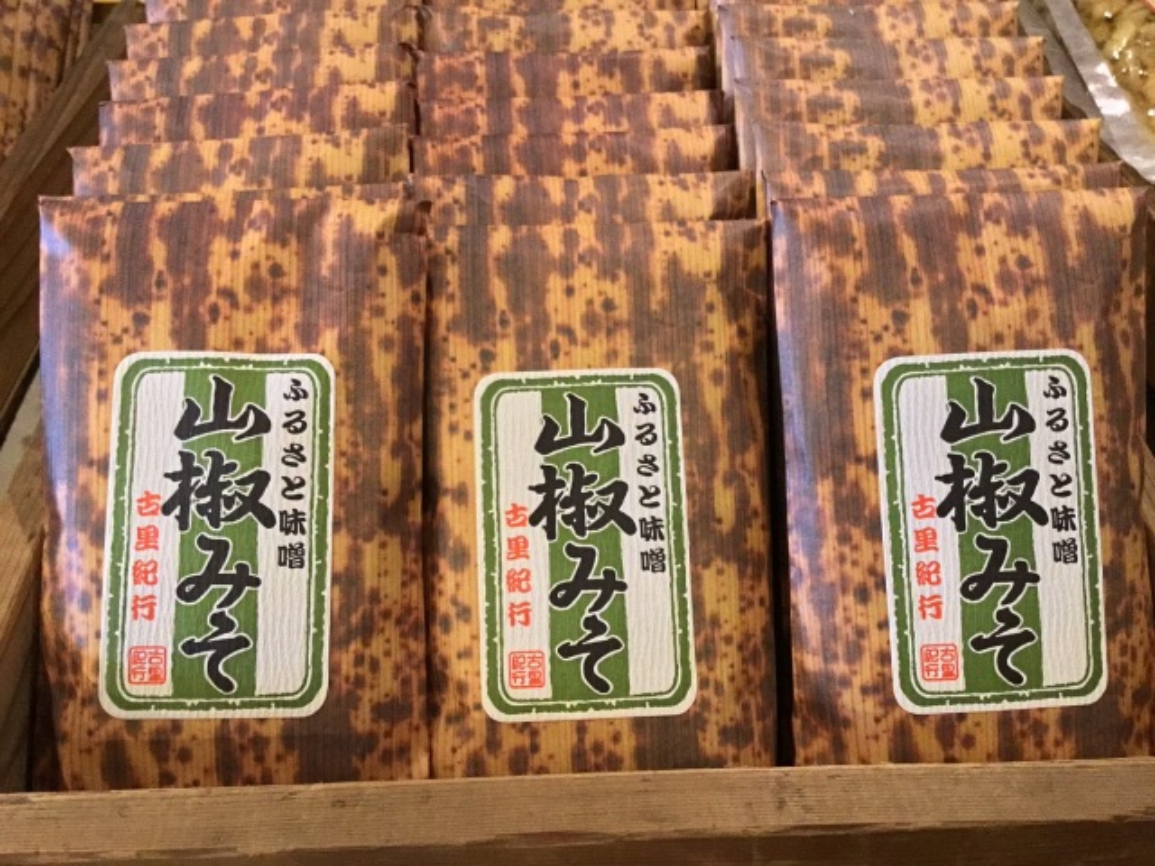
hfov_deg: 58.4
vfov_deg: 45.4
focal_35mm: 31
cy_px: 433
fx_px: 1034
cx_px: 578
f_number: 2.4
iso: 400
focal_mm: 3.3
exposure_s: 1/15
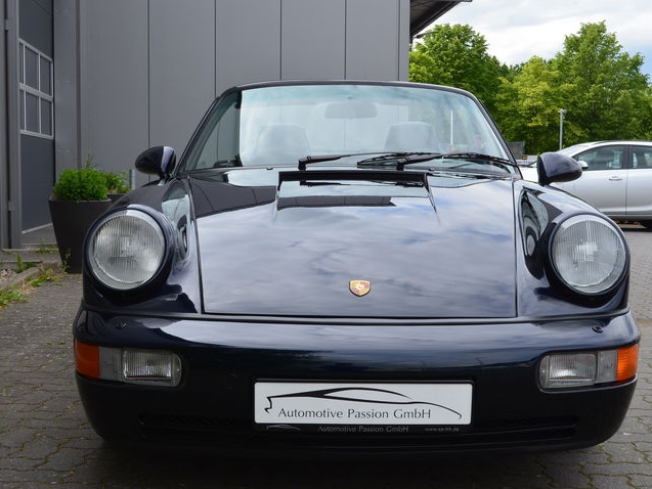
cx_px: 358
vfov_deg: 28.0
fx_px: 980
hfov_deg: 36.8
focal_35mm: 52
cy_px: 252
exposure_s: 1/80
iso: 200
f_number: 10
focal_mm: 30
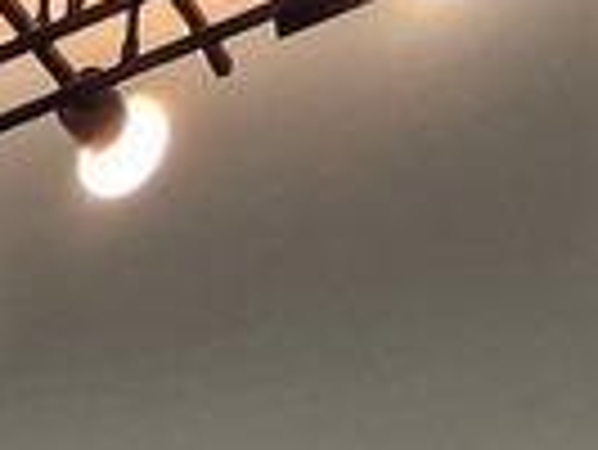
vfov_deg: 8.6
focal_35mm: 100
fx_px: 1729
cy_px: 1714
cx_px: -904
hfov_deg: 13.4
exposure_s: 1/60
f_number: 2.2
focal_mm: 1.74
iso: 80
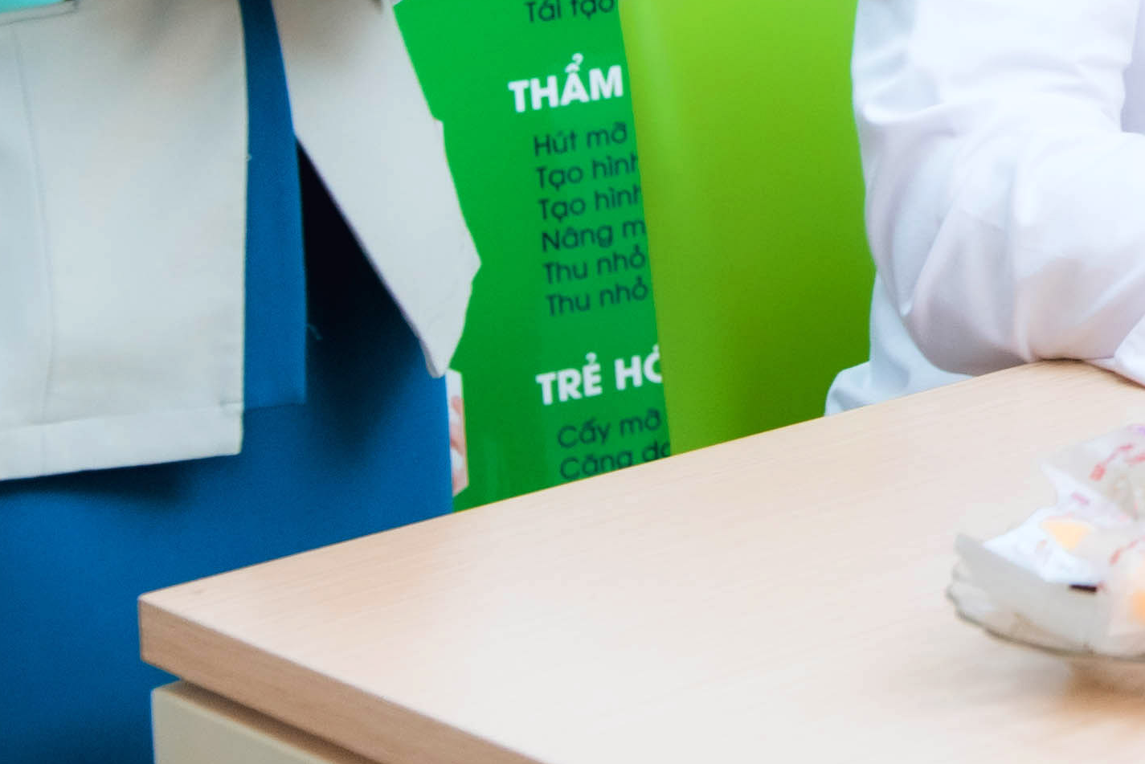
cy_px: -345
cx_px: 1949
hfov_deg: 12.5
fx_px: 4836
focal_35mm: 152
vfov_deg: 8.8
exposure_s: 1/160
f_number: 4
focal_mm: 36
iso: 200
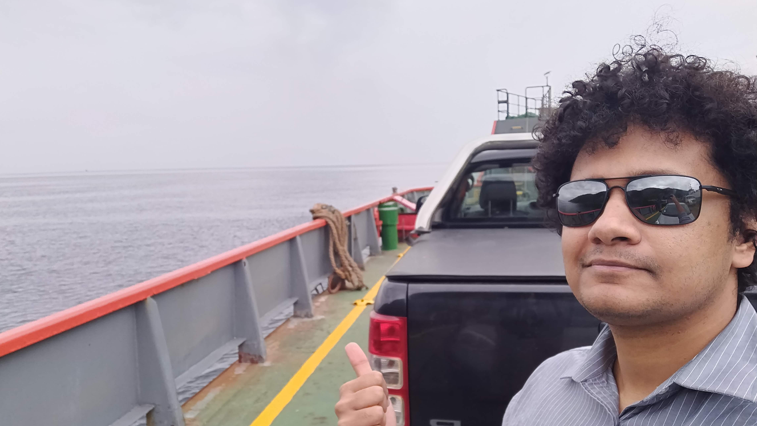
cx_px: 376
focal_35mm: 22
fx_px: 442
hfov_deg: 81.2
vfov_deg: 51.0
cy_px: 266
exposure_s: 1/612
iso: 125
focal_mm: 3.52
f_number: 2
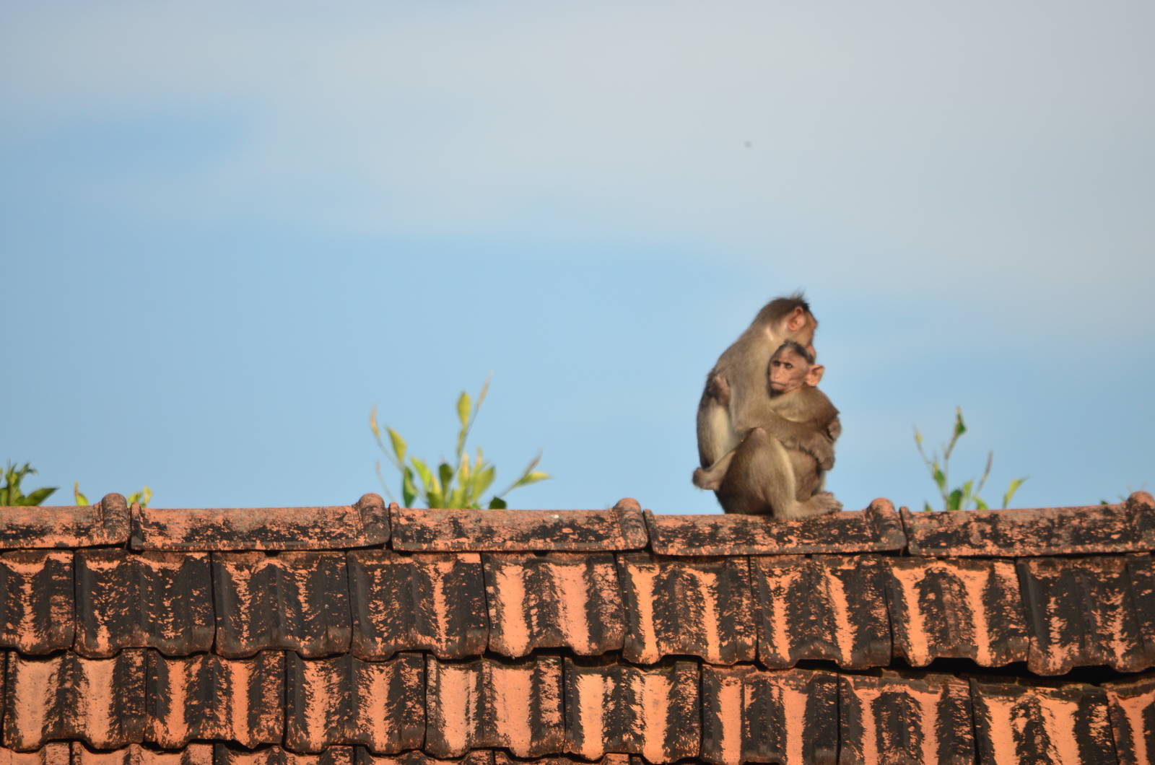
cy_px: 382
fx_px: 14409
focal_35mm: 450
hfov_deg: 4.6
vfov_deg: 3.0
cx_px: 578
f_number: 5.6
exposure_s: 1/2000
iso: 400
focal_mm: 300
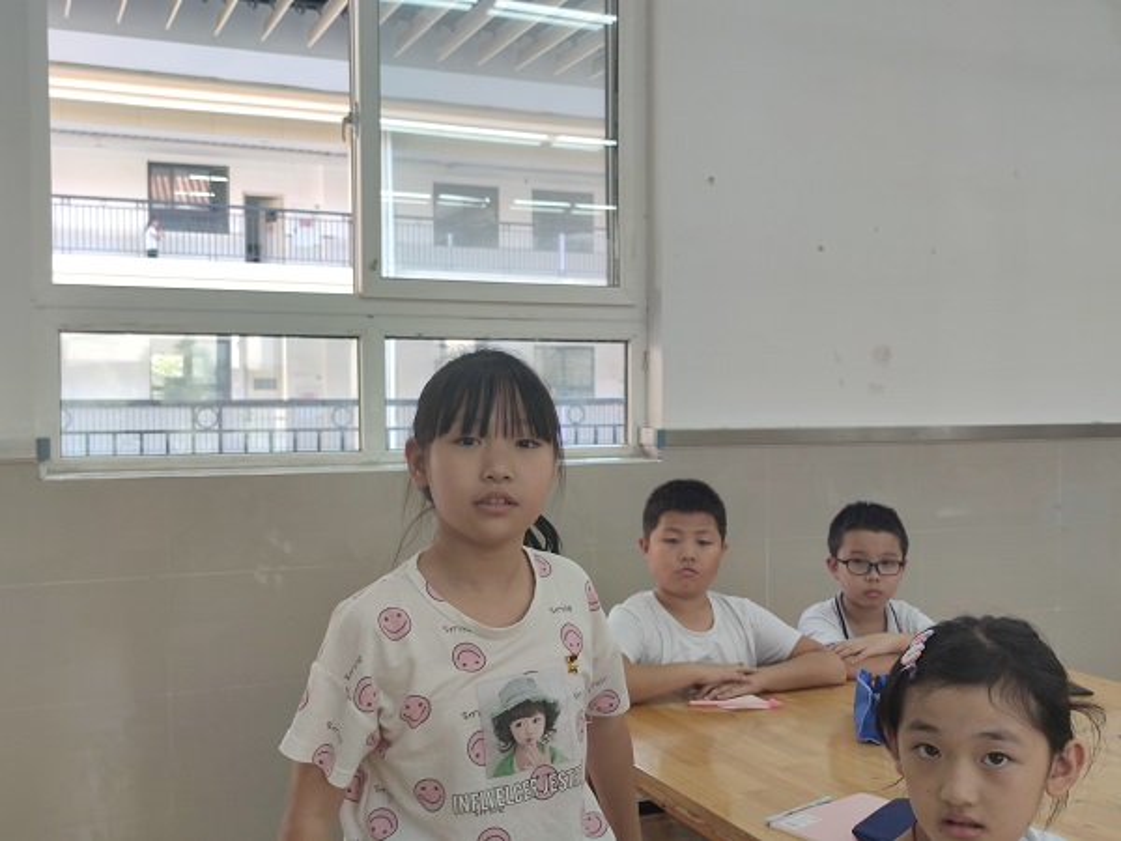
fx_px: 1166
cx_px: 560
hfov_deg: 51.4
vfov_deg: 39.7
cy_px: 420
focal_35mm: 36
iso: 74
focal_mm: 6.72
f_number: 1.69
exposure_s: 1/100
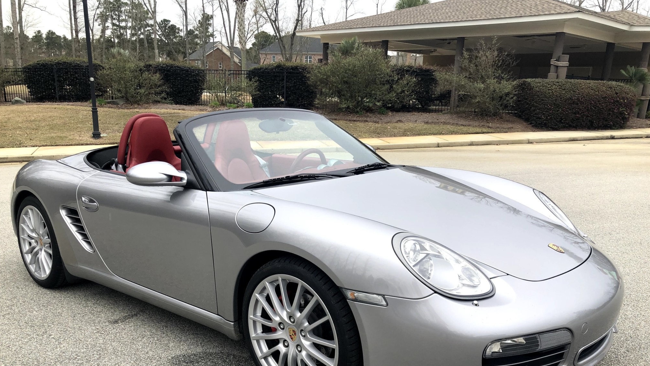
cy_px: 246
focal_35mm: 31
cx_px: 321
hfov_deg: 62.6
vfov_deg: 37.4
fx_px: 534
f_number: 1.8
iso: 20
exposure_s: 1/500
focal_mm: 3.99
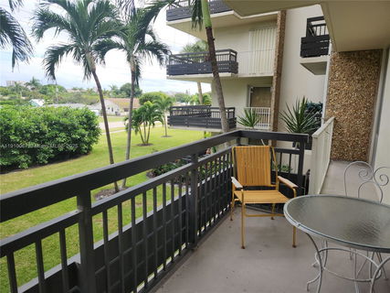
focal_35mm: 23
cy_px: 146
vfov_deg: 58.9
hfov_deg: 73.9
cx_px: 195
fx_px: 259
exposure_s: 1/631
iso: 20
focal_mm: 5.4
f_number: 1.8
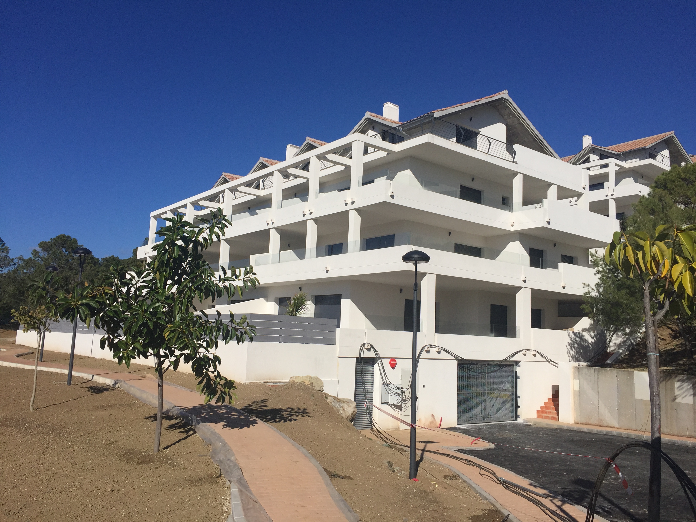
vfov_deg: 48.2
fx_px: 583
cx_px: 348
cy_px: 261
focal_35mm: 29
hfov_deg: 61.7
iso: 32
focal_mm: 4.15
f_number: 2.2
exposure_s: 1/6623
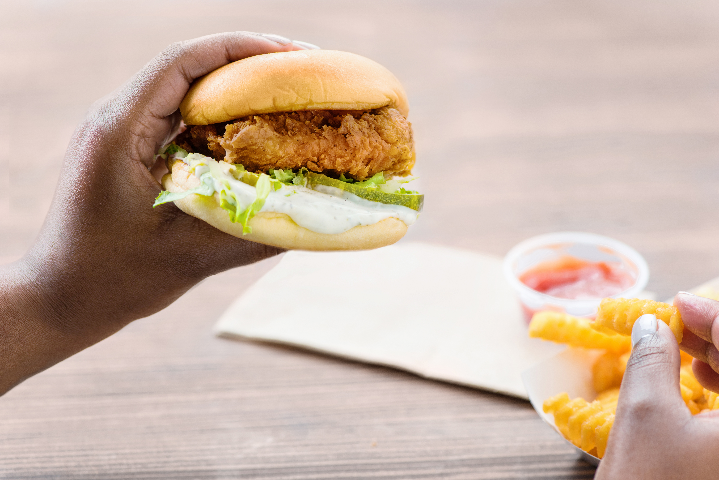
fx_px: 2098
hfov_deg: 19.5
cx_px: 360
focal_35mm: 105
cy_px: 240
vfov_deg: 13.1
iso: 250
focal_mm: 105
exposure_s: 1/160
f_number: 5.6
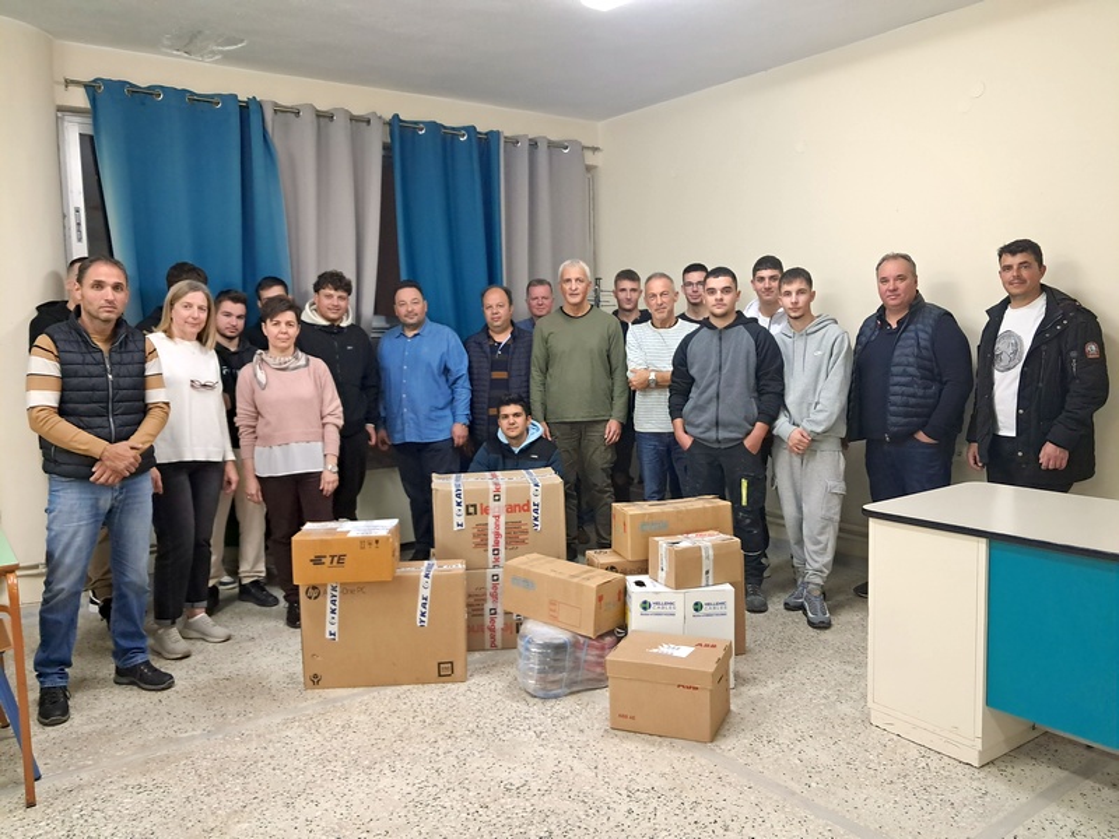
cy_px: 420
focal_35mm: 27
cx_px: 560
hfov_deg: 65.3
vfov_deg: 51.4
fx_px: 873
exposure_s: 1/25
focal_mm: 4
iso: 640
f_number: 1.8
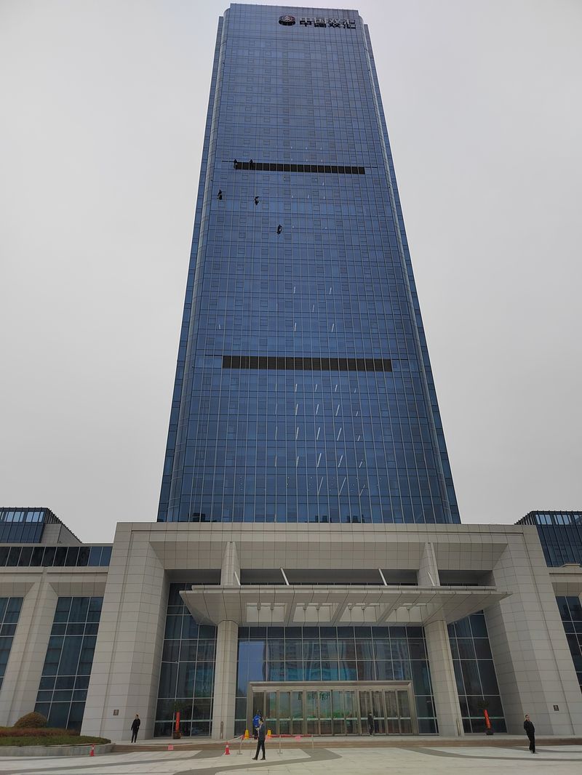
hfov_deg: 58.9
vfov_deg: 73.9
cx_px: 291
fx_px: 515
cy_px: 388
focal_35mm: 23
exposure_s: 1/2182
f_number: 1.9
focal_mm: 5.52
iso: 246
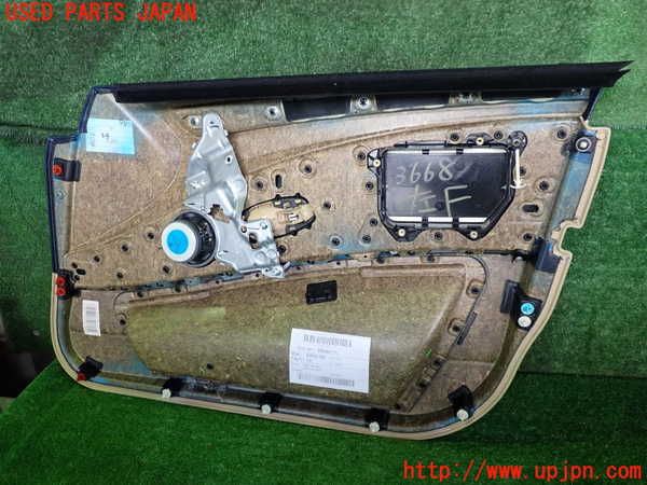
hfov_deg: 60.0
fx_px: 561
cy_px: 242
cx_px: 324
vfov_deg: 46.8
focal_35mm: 30
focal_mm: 5.4
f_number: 2.3
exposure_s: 1/30
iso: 320
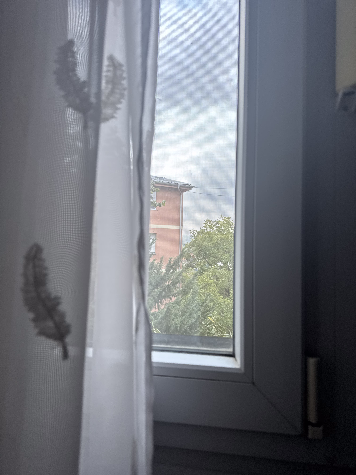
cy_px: 238
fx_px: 329
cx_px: 178
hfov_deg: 56.8
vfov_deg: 71.6
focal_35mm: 24
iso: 80
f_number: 1.78
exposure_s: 1/539
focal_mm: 6.76
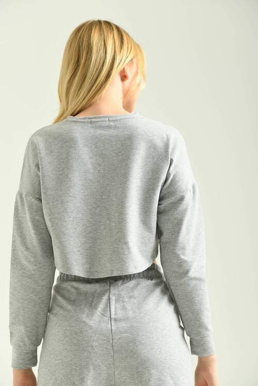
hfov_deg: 14.9
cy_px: 193
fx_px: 989
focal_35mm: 92
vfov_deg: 22.1
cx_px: 129
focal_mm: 92
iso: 125
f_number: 5.6
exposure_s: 1/160
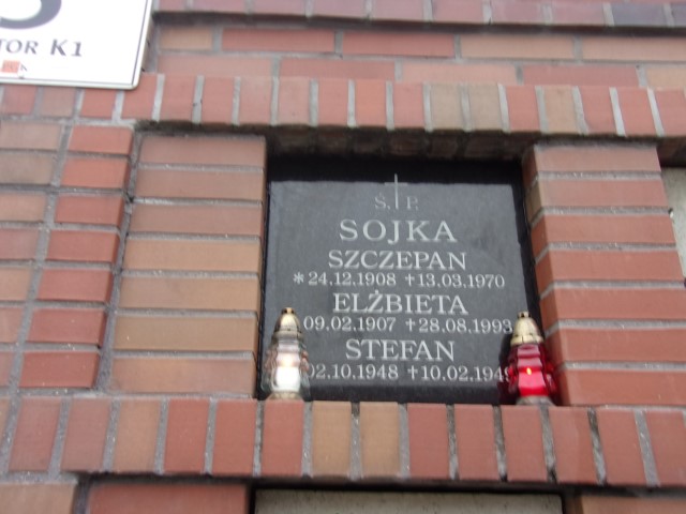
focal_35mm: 34
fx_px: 674
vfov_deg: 41.8
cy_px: 257
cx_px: 343
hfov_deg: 54.0
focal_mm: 6.1
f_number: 3.3
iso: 105
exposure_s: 1/34
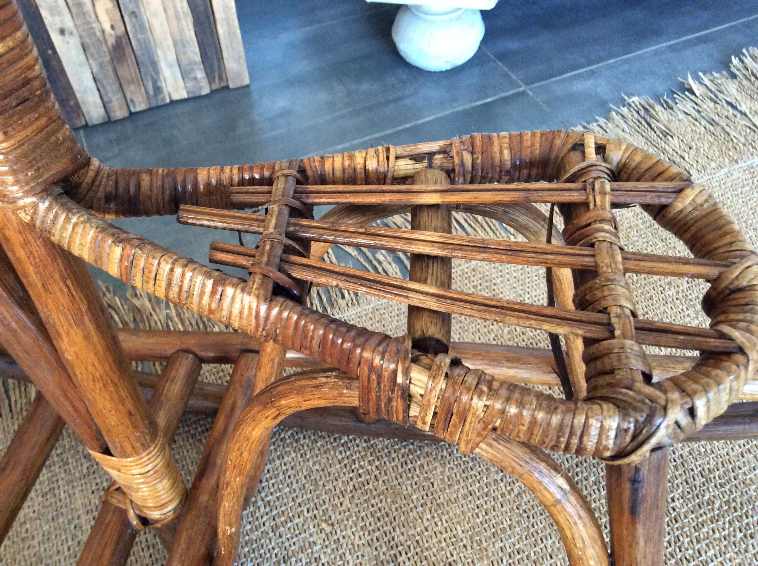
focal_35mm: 32
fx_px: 700
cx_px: 379
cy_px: 283
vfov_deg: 44.1
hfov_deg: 56.9
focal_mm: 3.3
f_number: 2.4
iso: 250
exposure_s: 1/25
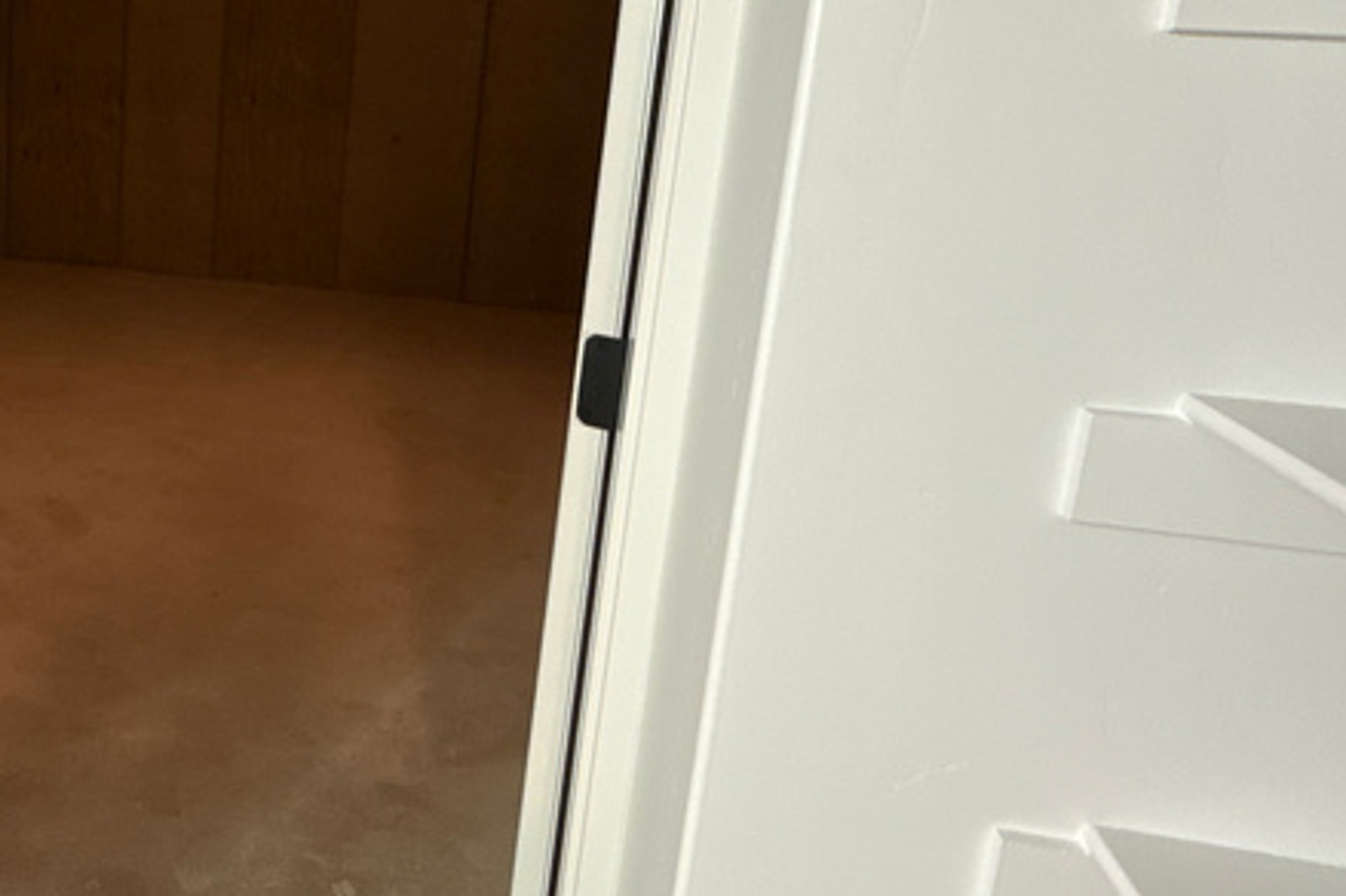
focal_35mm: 34
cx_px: 163
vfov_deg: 38.2
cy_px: 270
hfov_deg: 50.3
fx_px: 1270
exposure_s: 1/60
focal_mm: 2.22
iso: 200
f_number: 2.2
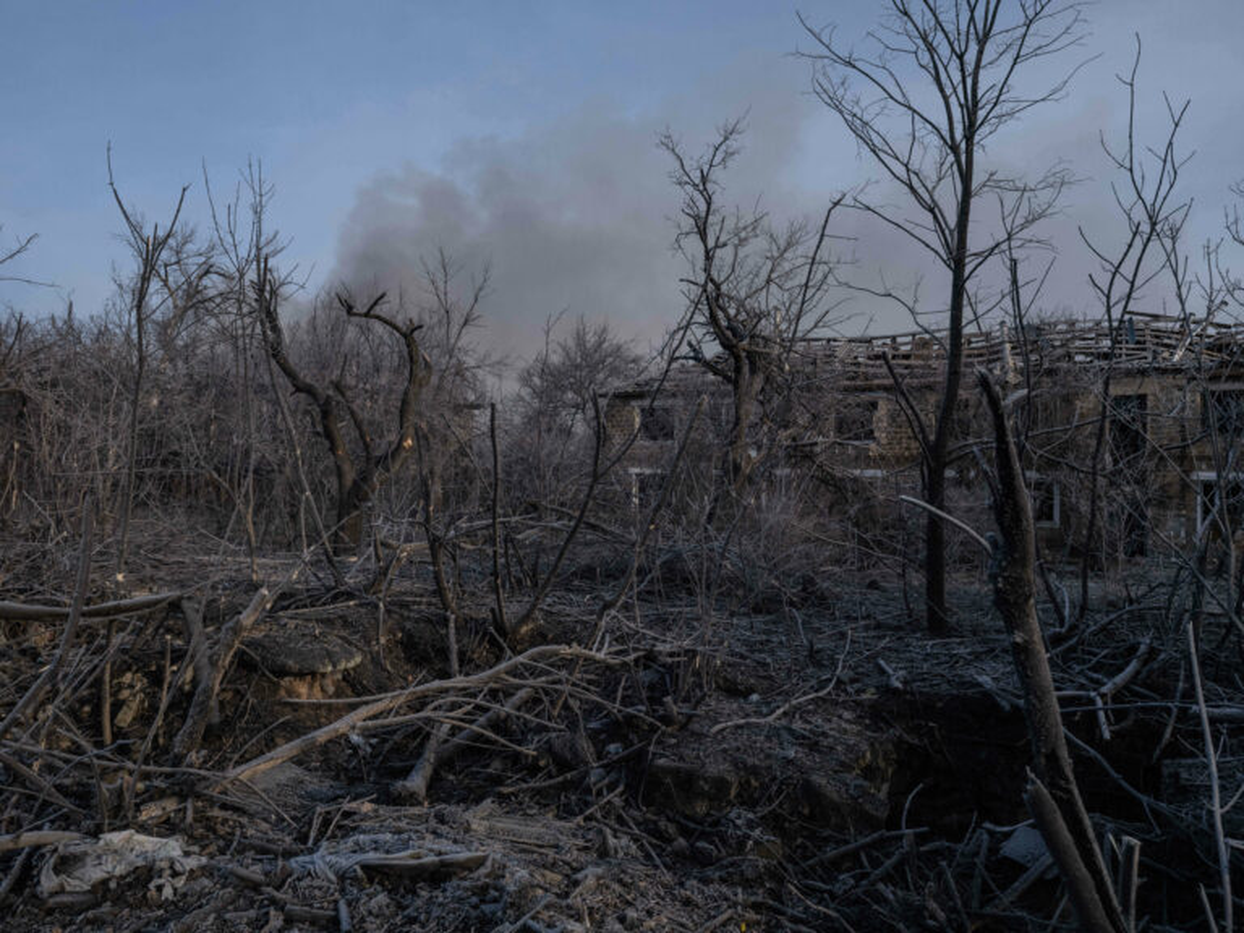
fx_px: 862
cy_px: 466
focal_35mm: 24
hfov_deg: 71.6
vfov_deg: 56.8
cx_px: 622
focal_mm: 30
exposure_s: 1/1250
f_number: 9
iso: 640
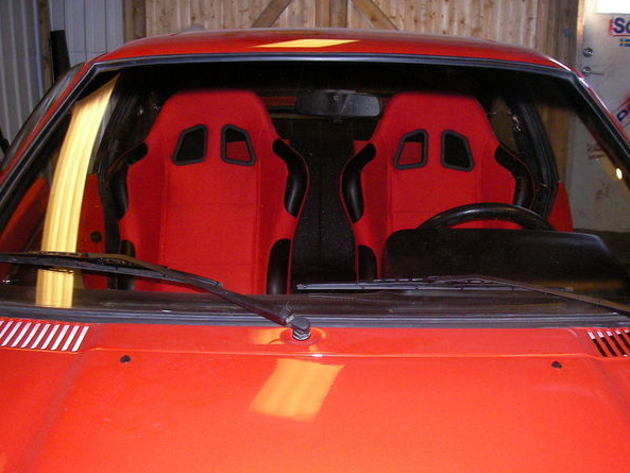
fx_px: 746
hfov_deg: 45.8
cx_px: 329
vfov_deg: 35.1
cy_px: 250
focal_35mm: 41
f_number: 3.3
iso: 200
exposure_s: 1/30
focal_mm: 6.3
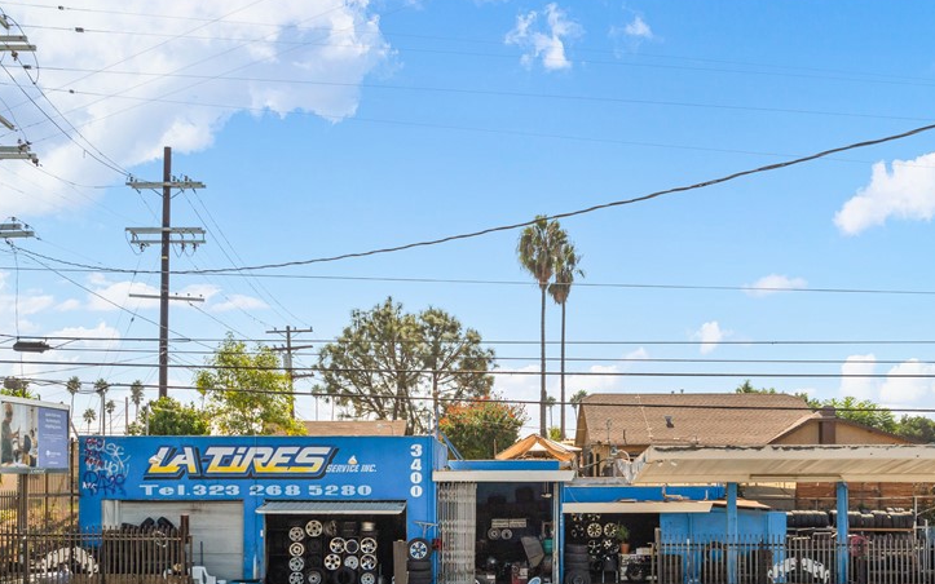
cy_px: 478
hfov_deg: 53.9
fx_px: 917
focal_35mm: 36
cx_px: 519
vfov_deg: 34.1
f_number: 4.5
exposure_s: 1/1250
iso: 100
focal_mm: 12.29
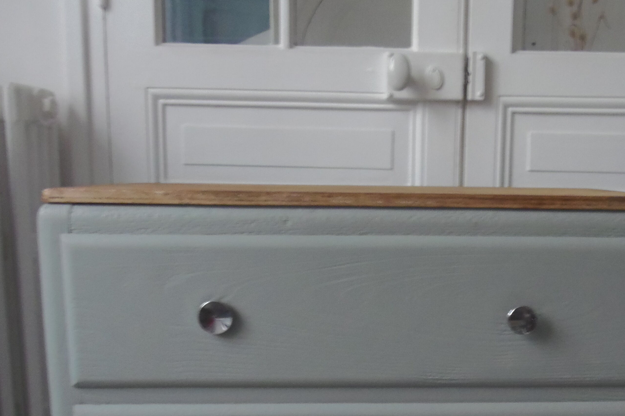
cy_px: 297
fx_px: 729
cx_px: 386
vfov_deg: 31.5
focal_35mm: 42
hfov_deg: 46.0
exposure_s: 1/10
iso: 200
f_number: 2.9
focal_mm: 4.3
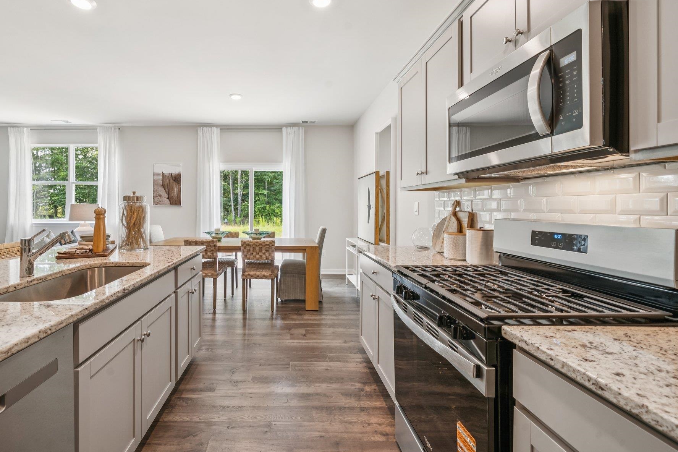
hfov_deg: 99.6
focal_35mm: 15
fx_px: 282
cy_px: 200
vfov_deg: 77.0
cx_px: 287
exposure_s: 1/10
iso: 200
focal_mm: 13
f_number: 8
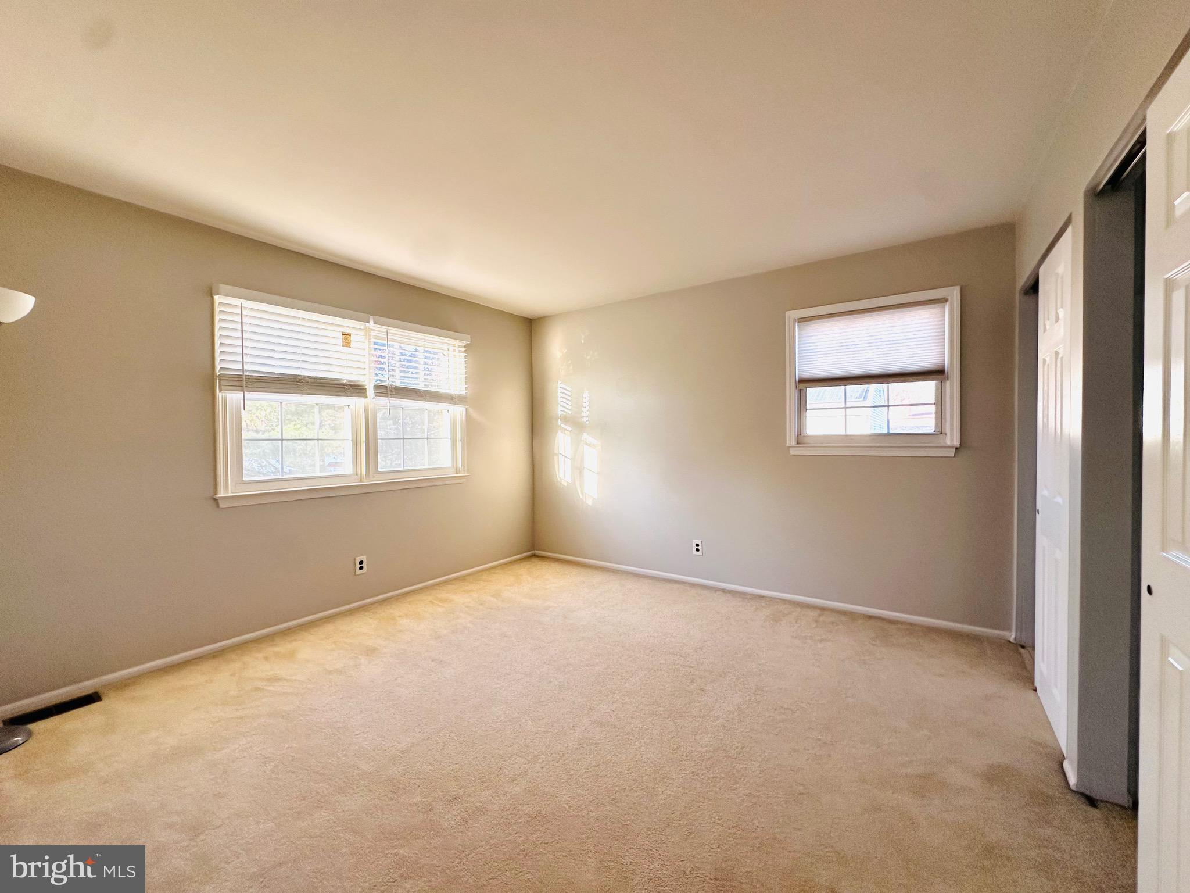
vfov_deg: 85.7
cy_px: 446
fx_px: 481
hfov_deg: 102.1
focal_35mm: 14
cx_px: 595
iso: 125
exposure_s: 1/99
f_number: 2.2
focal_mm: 2.22
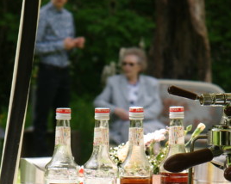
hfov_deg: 4.8
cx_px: 109
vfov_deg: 3.8
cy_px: 151
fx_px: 2759
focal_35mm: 404
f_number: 7.1
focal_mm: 75
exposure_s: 1/250
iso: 200
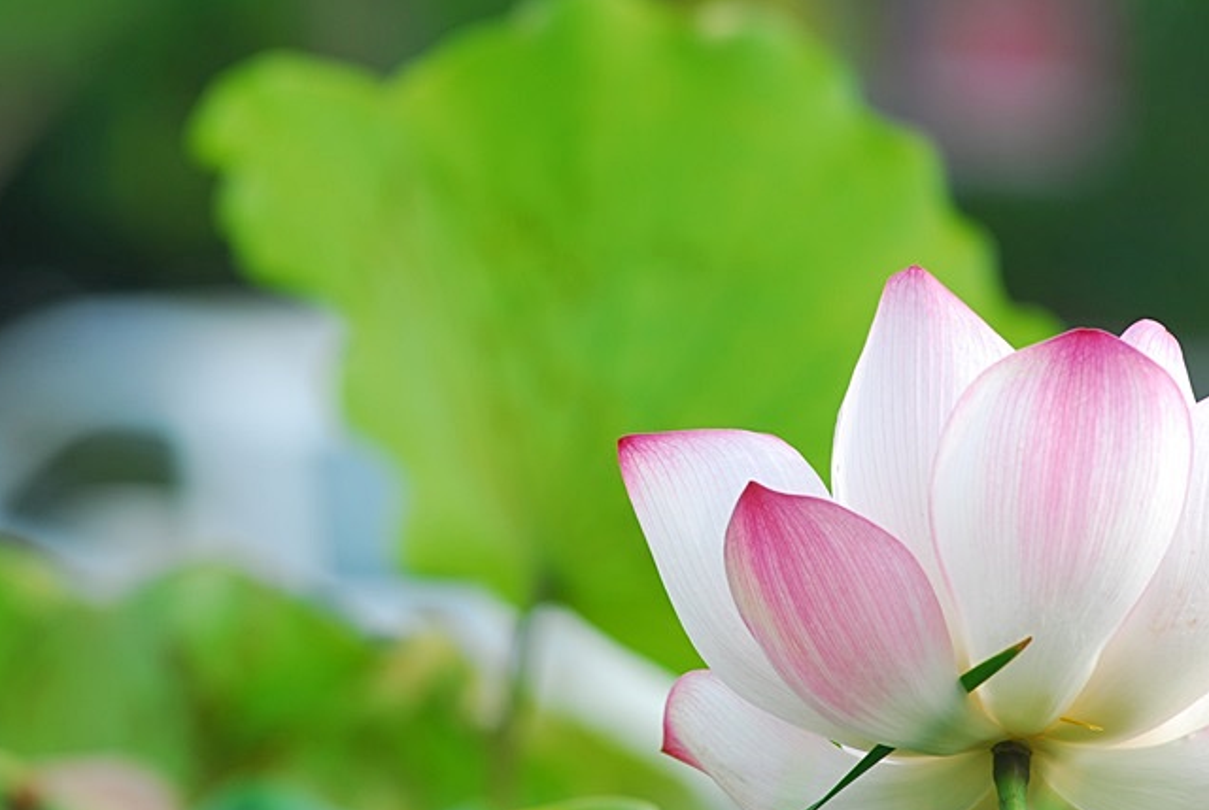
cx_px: 712
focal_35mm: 375
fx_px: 12614
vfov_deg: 3.7
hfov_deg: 5.5
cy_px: 430
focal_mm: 200
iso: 100
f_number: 6.3
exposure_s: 1/80
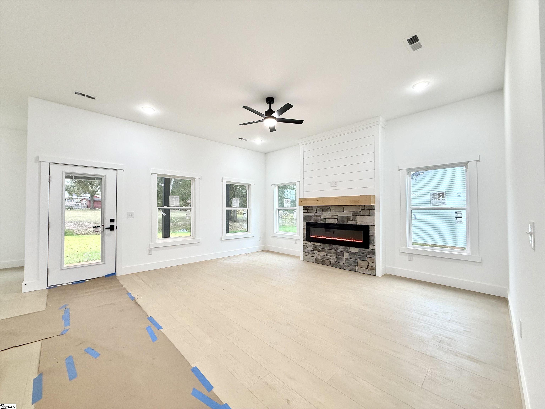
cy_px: 204
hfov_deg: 102.1
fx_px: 220
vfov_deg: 85.7
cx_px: 272
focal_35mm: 14
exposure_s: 1/60
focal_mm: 2.22
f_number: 2.2
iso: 200
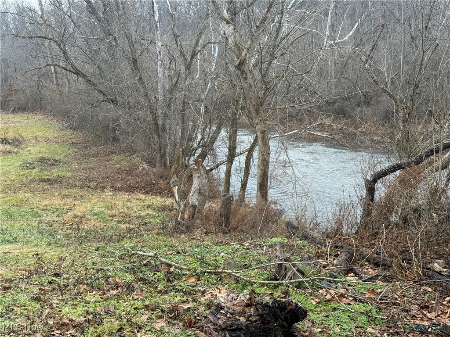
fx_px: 624
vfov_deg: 30.3
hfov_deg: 39.7
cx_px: 225
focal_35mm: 48
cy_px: 168
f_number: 1.78
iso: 100
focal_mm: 6.76
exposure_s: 1/375
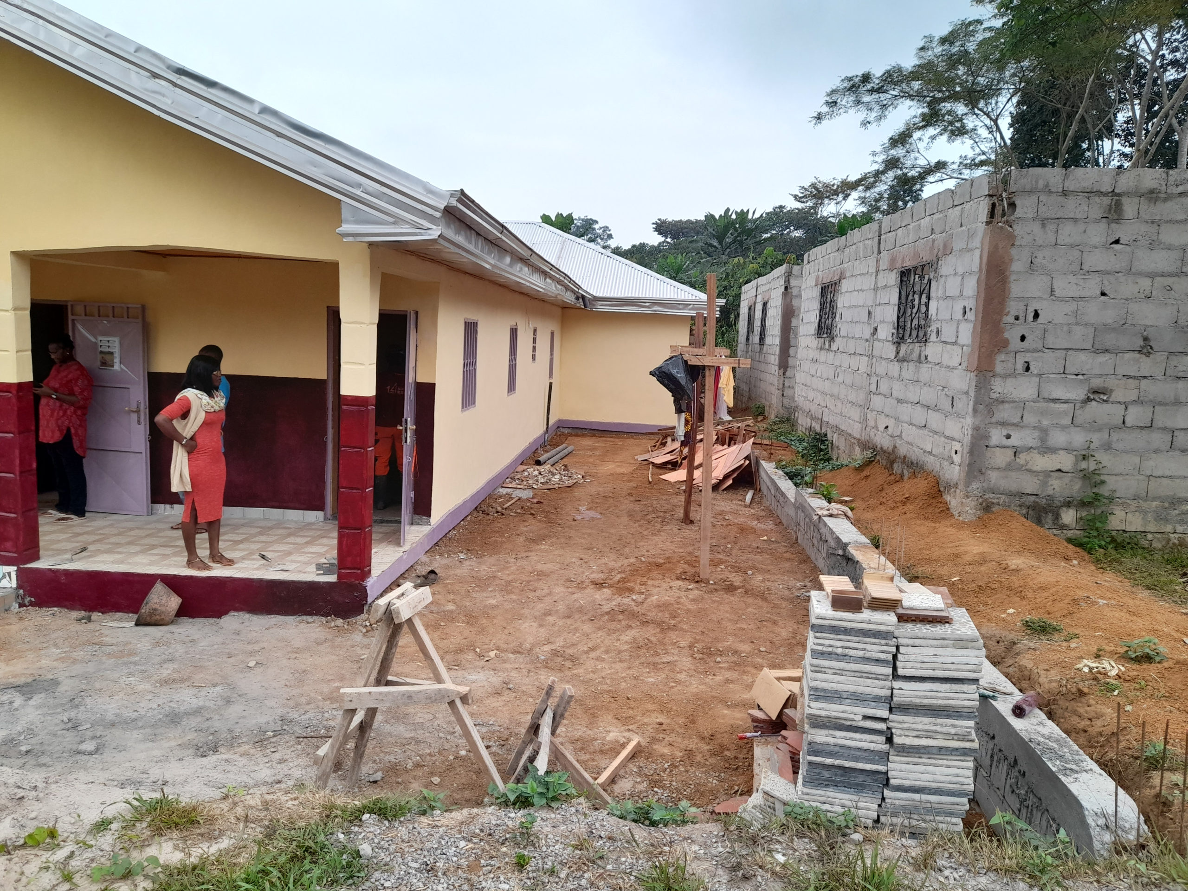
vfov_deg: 54.9
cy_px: 446
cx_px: 594
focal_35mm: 25
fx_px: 858
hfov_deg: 69.4
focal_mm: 4.6
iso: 20
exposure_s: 1/100
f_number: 2
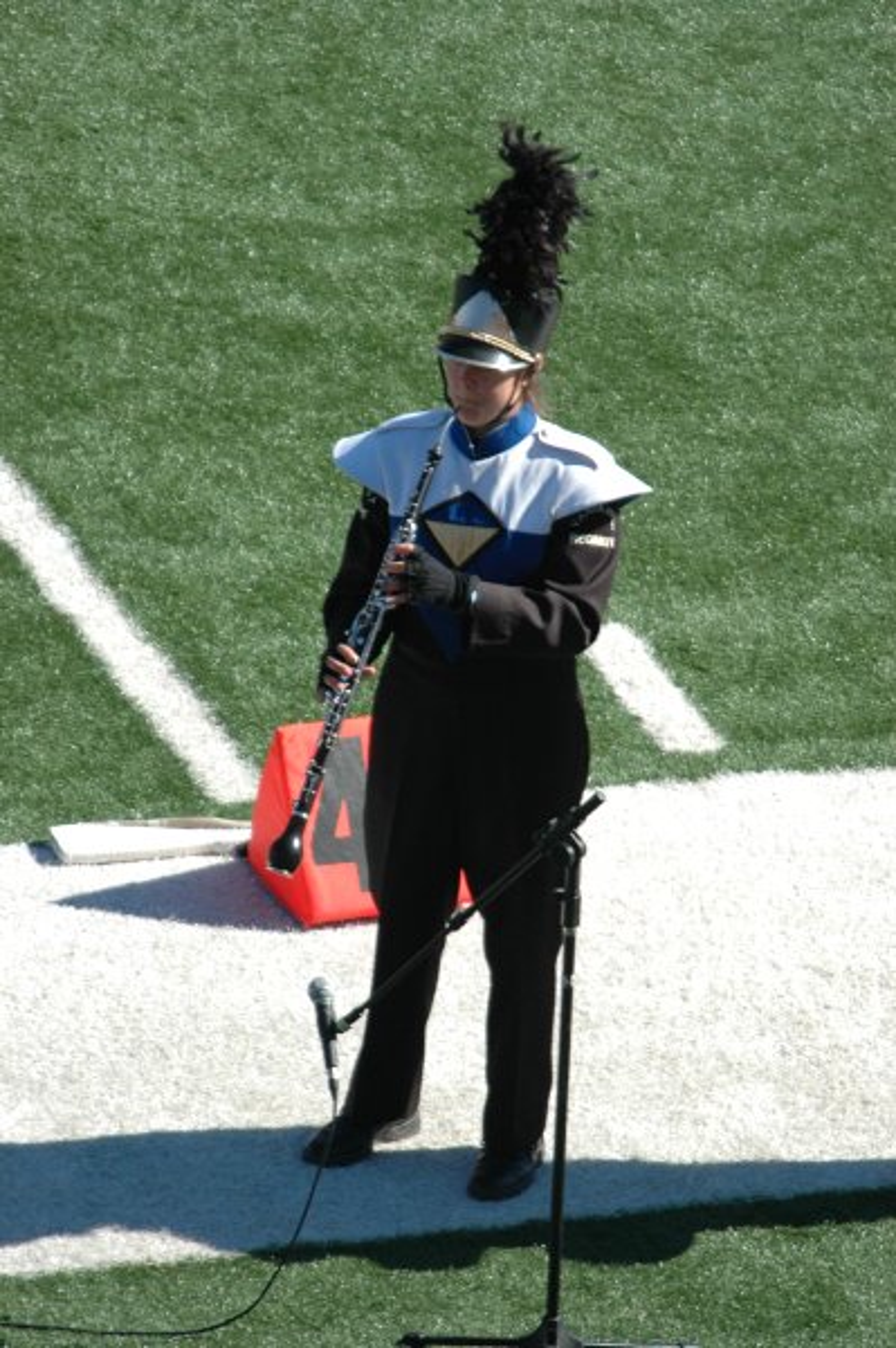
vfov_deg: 3.4
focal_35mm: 600
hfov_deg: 2.3
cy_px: 674
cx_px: 448
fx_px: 22437
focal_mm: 400
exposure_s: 1/640
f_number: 5.6
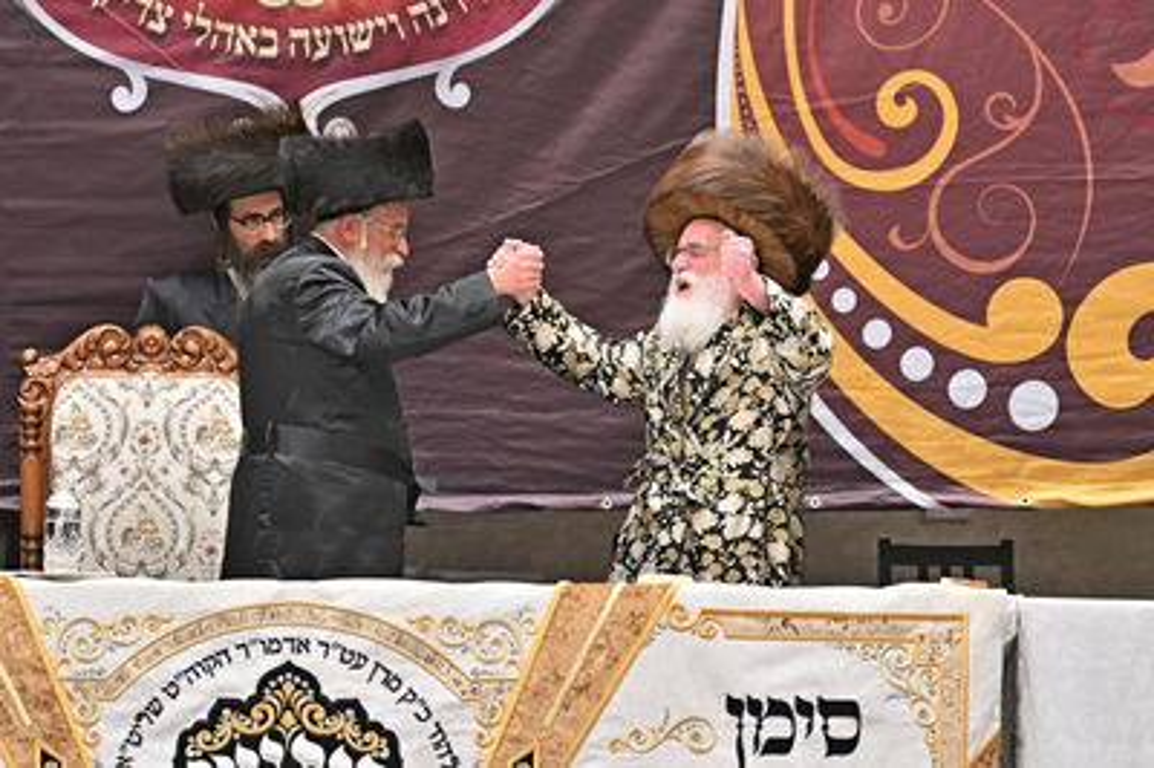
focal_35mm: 255
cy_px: 384
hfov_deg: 8.1
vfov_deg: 5.4
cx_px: 577
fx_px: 8167
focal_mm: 170
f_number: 2.8
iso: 320
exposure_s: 1/320
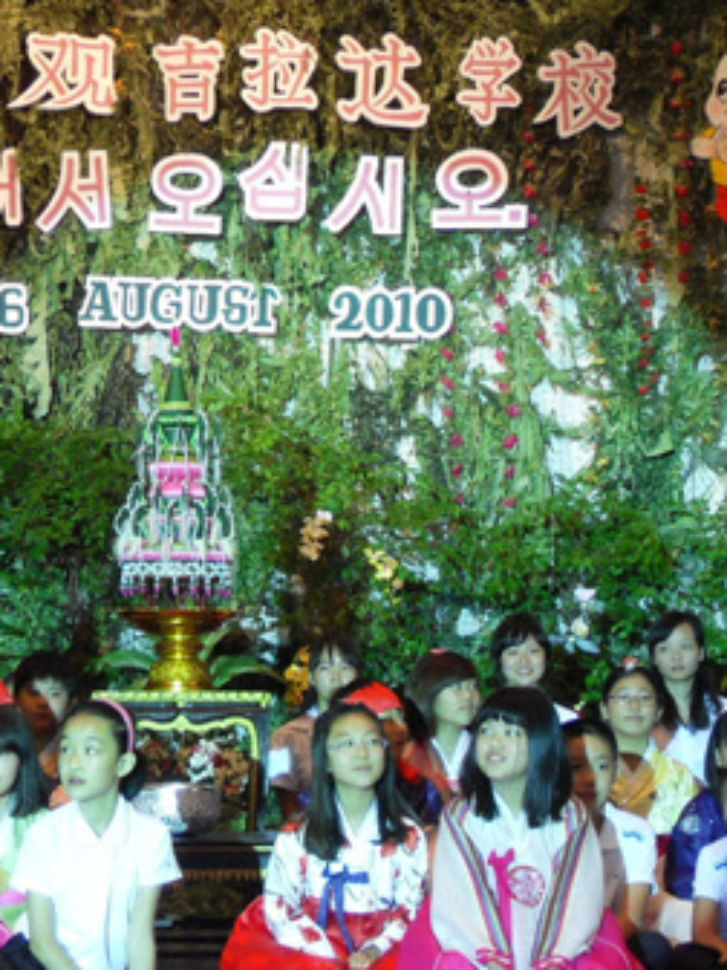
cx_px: 338
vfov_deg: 18.4
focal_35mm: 107
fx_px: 2996
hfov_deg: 13.8
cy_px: 502
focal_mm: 9.6
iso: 200
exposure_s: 1/45
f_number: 3.6
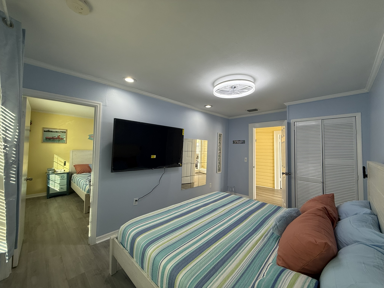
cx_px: 192
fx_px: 155
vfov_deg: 85.7
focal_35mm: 14
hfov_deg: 102.1
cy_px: 144
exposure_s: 1/120
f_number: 2.2
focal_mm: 2.22
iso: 100
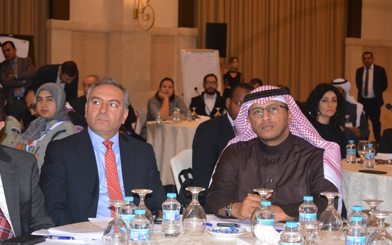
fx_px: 903
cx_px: 196
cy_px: 122
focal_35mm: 85
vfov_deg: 15.5
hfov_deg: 24.5
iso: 1800
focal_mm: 55
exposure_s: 1/60
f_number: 5.6
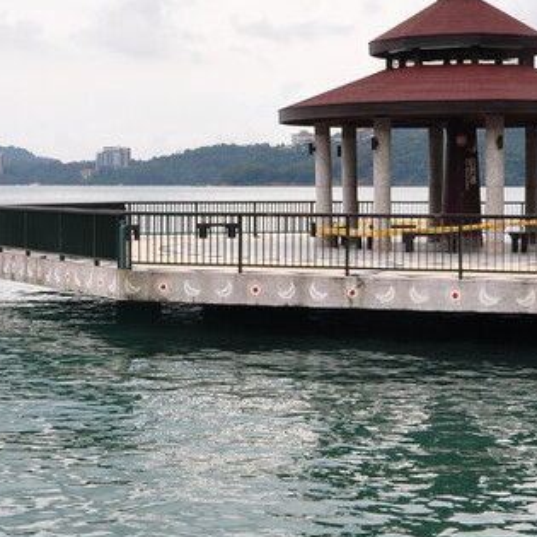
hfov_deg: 20.3
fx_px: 1450
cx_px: -14
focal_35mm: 83
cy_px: 186
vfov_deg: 20.9
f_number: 16
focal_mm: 17
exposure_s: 1/125
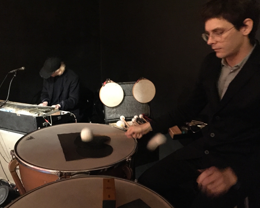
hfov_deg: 57.1
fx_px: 239
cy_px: 105
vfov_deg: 47.1
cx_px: 124
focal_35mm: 31
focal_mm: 4.15
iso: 1600
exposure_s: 1/17
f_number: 2.2
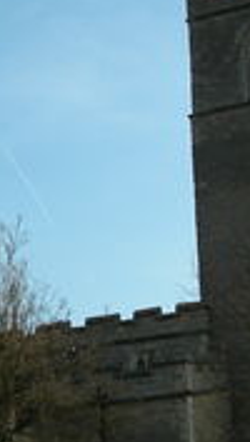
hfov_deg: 14.0
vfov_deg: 24.7
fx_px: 1010
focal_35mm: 86
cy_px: 217
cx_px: 55
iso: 100
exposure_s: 1/307
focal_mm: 8.9
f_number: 5.6
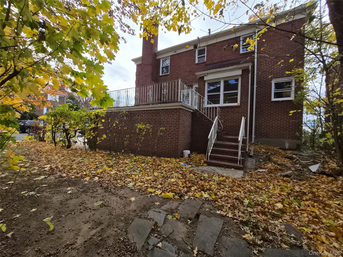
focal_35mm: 13
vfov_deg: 89.9
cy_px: 128
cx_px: 172
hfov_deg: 106.2
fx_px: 129
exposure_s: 1/718
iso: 50
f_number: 2.2
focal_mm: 1.7
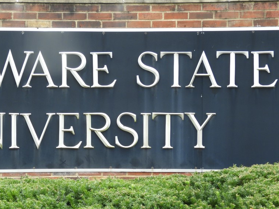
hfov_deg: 15.8
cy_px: 150
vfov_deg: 11.9
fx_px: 999
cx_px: 79
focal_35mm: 124
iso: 100
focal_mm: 11.6
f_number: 4.2
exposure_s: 1/100
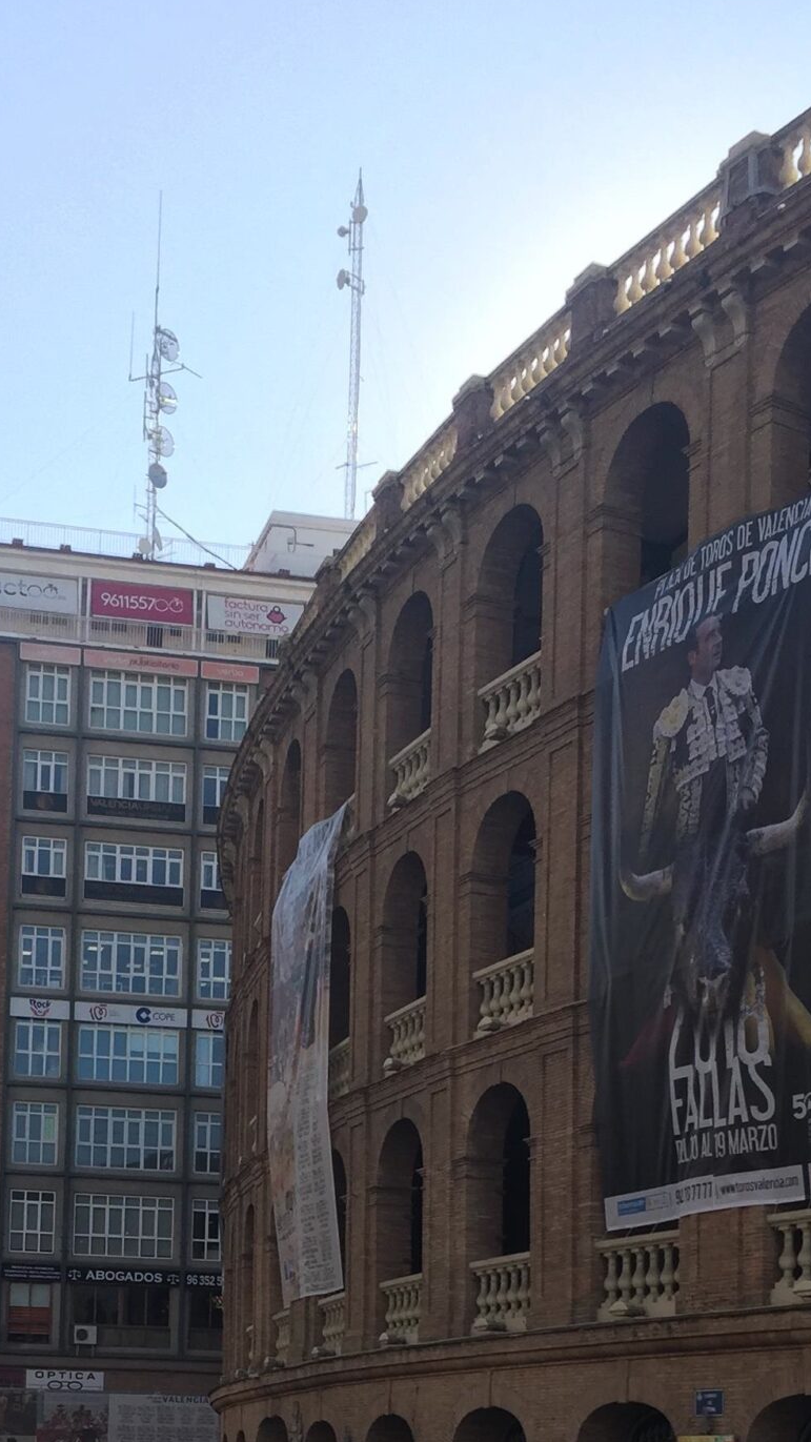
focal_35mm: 59
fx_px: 2256
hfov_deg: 20.3
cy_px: 1318
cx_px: 259
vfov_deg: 33.4
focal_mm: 4.15
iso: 32
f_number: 2.2
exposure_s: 1/1647
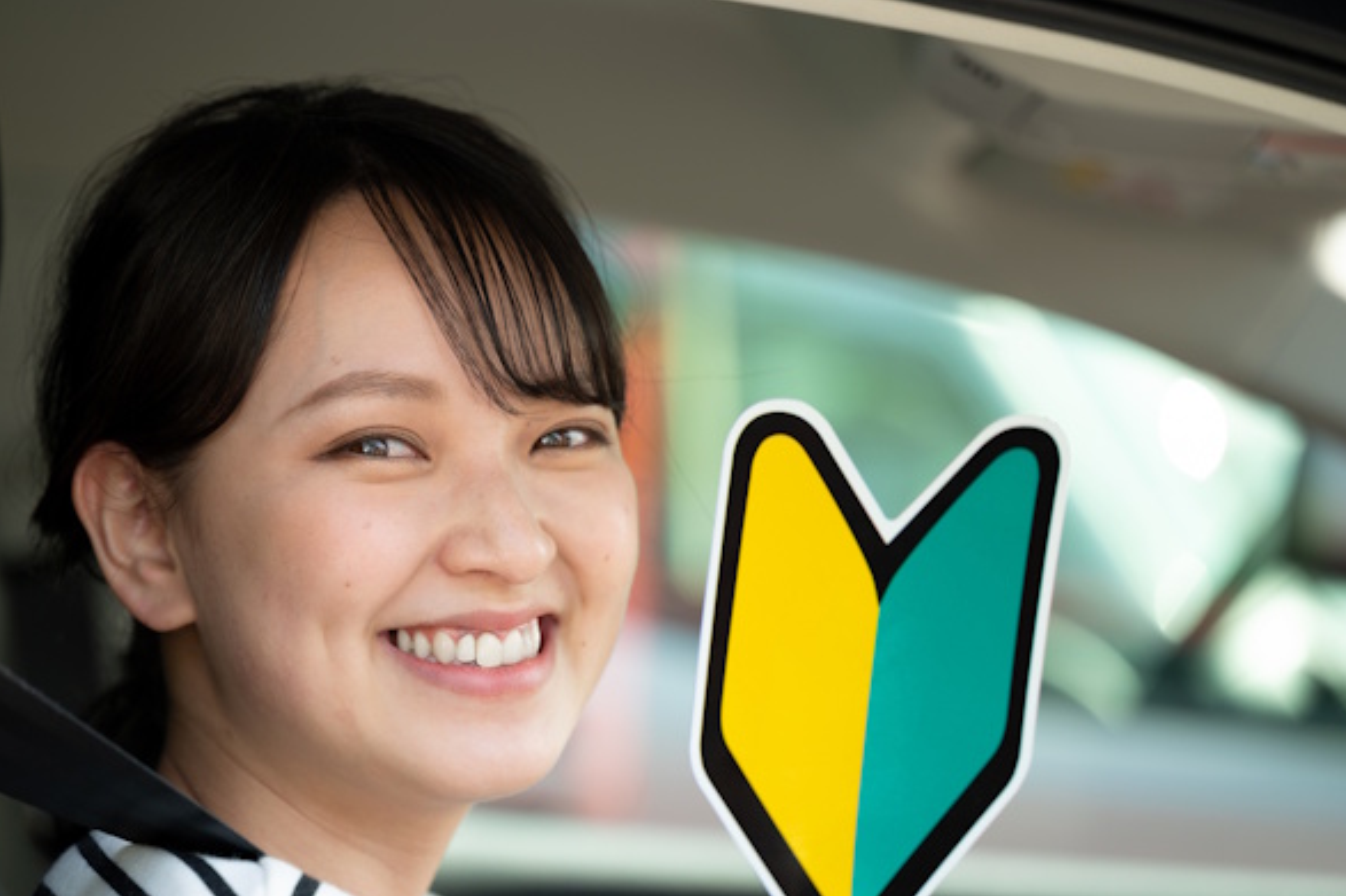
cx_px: 436
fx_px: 5345
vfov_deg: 9.6
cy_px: 607
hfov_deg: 14.3
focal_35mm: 143
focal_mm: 105
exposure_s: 1/200
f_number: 2.8
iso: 100
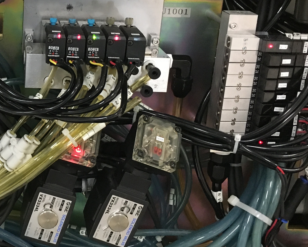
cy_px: 106
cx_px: 3
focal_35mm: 64
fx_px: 583
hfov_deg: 27.9
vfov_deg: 23.8
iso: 200
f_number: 2.2
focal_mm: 4.15
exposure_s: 1/15
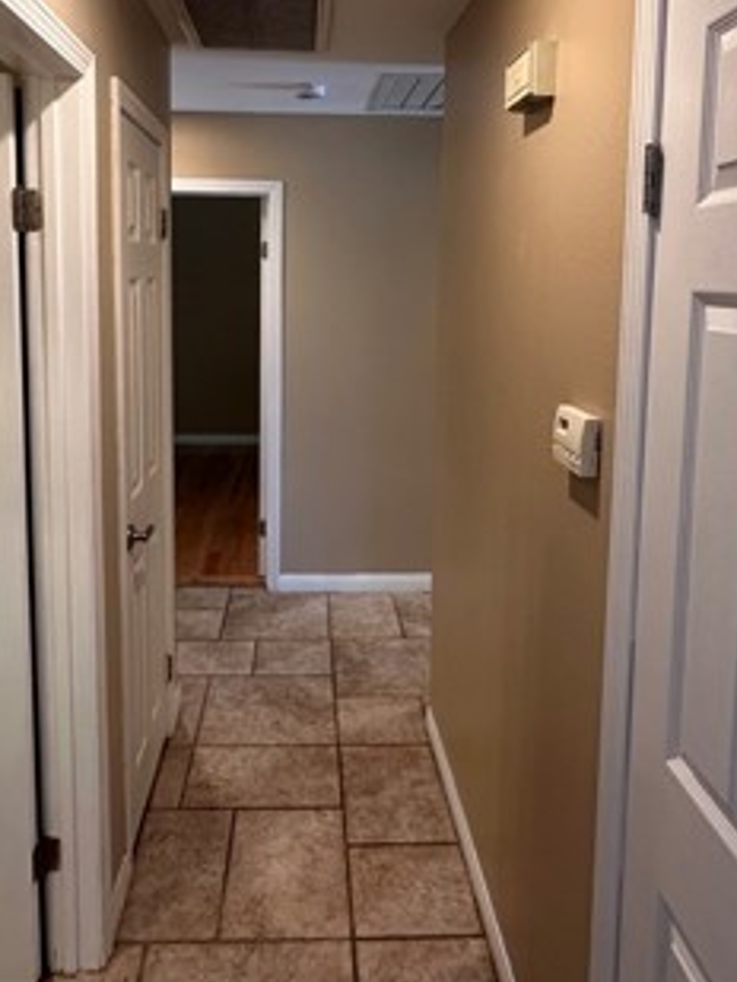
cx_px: 330
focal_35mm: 29
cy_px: 356
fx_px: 823
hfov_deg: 48.2
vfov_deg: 60.6
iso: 250
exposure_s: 1/60
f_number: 2.2
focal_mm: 2.22
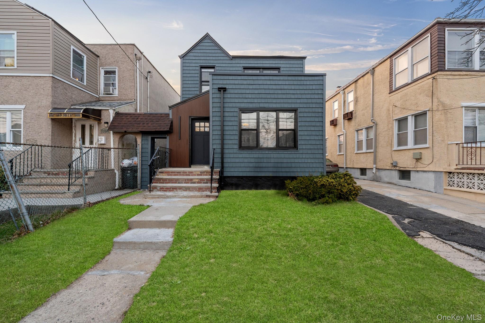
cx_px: 242
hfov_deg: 104.3
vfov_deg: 81.2
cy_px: 162
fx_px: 189
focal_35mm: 14
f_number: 7.1
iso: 1000
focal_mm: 14
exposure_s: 1/50
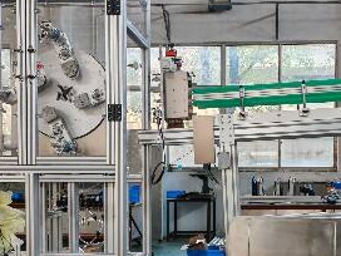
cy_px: 189
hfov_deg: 29.2
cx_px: 227
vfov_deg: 22.1
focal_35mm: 66
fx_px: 650
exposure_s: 1/100
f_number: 1.9
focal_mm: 6.12
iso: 320
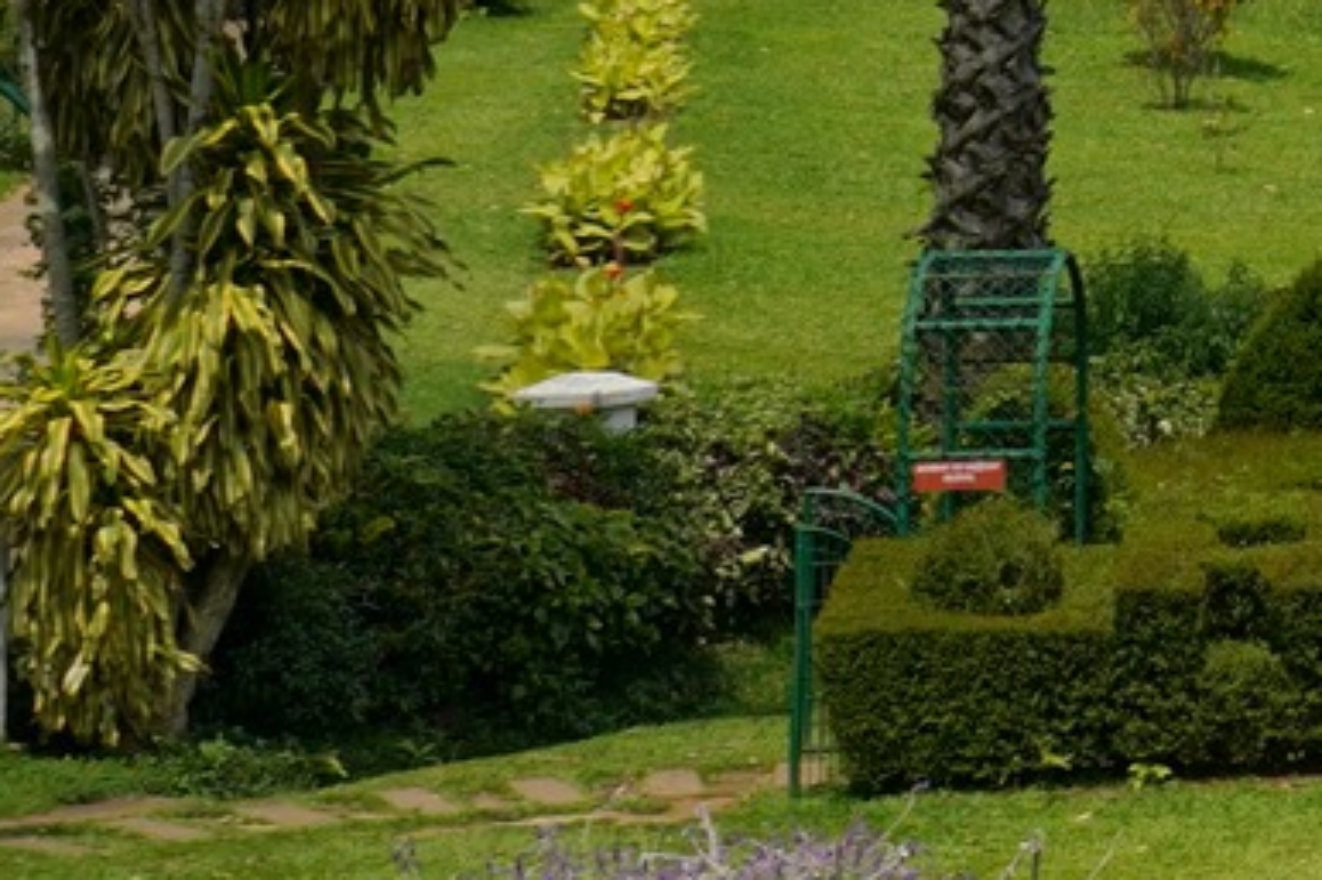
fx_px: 7855
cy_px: -784
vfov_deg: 6.3
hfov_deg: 8.0
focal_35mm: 214
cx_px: 4202
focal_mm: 33
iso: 200
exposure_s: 1/400
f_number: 6.3
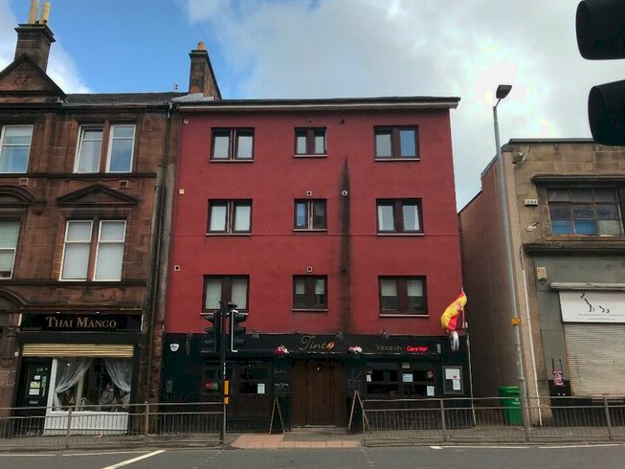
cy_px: 219
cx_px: 299
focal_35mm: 30
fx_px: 542
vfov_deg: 46.8
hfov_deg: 59.9
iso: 20
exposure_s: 1/1623
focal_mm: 3.99
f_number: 1.8
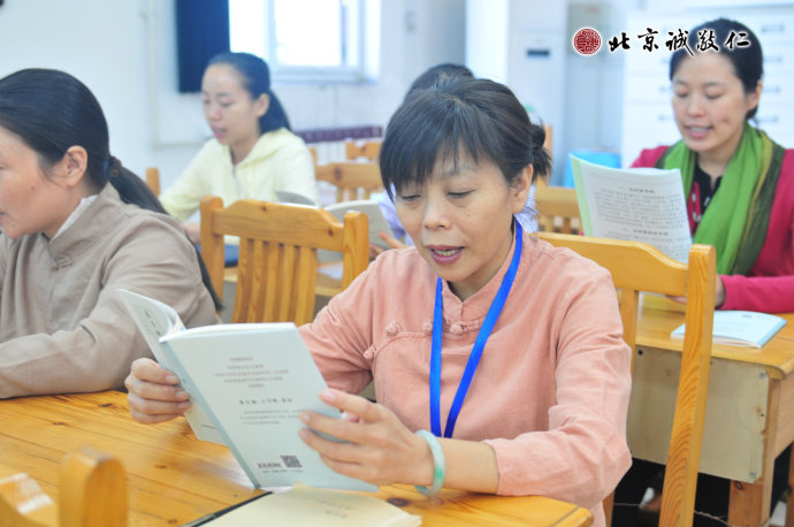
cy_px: 264
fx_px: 1057
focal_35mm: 48
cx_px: 397
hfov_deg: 41.2
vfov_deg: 28.0
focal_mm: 32
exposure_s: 1/30
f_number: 2.8
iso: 200
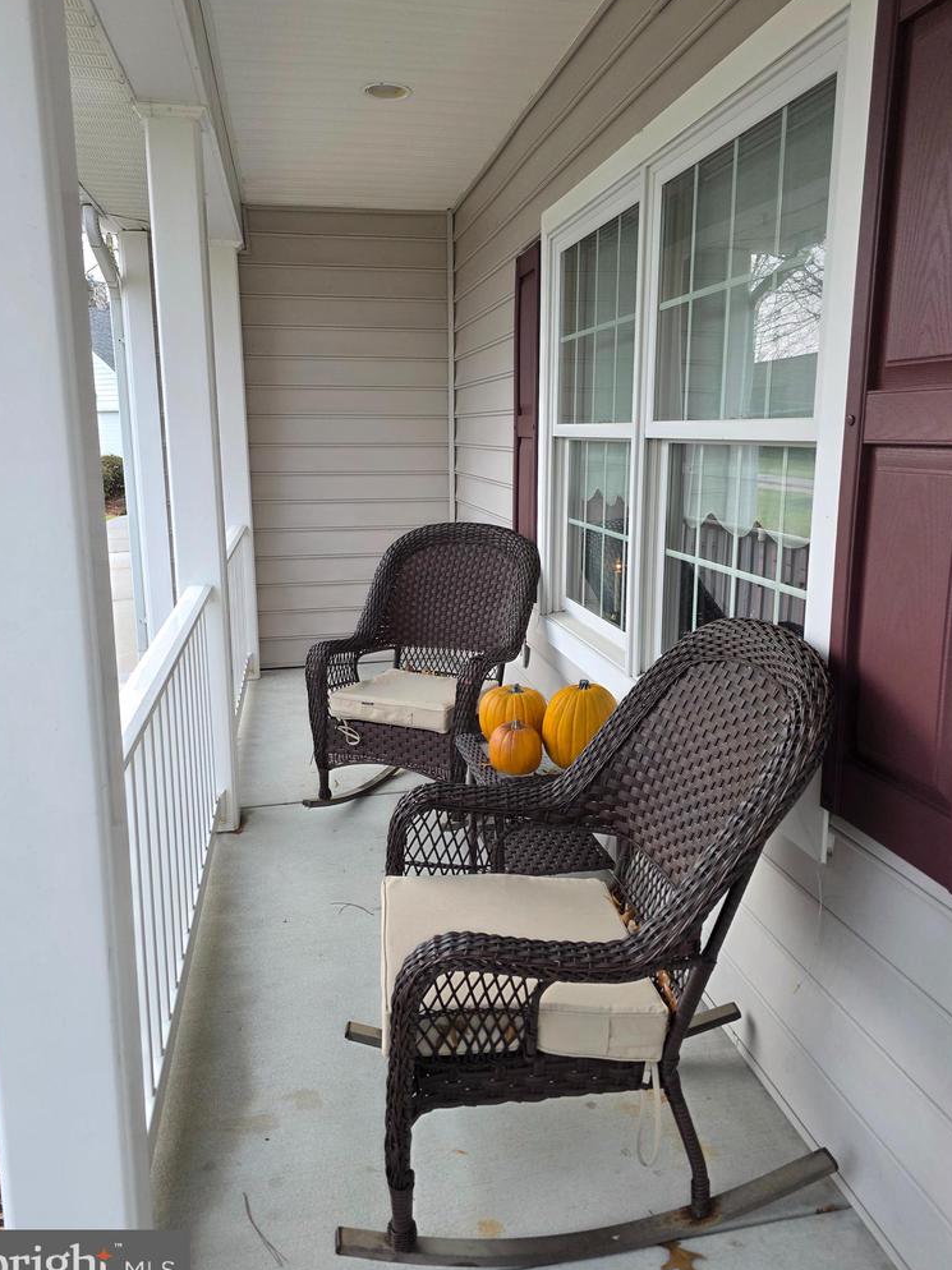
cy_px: 613
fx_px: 917
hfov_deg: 54.9
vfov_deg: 69.4
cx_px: 483
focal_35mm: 25
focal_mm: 6.3
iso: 200
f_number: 1.7
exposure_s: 1/120
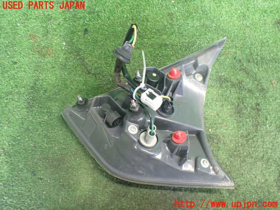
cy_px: 105
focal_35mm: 30
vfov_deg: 46.8
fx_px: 243
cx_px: 140
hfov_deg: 60.0
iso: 800
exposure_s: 1/30
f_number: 2.3
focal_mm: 5.4
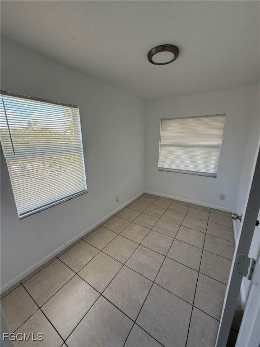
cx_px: 130
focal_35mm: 14
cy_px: 174
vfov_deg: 102.1
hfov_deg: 85.7
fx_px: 140
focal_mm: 2.22
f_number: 2.2
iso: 64
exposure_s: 1/158
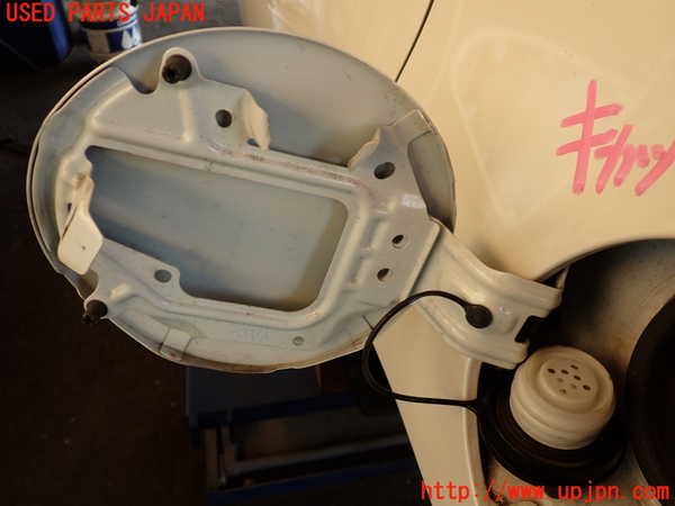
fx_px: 624
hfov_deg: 56.8
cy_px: 253
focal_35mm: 32
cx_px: 338
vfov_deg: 44.2
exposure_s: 1/125
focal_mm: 5.79
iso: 160
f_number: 2.4
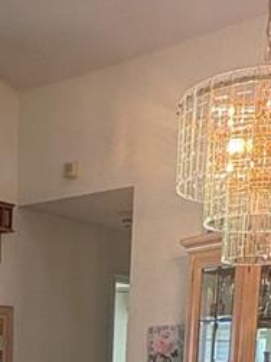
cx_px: 39
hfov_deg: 21.5
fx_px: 700
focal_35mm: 67
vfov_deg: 25.1
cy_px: 469
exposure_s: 1/60
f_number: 2.2
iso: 125
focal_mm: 2.22
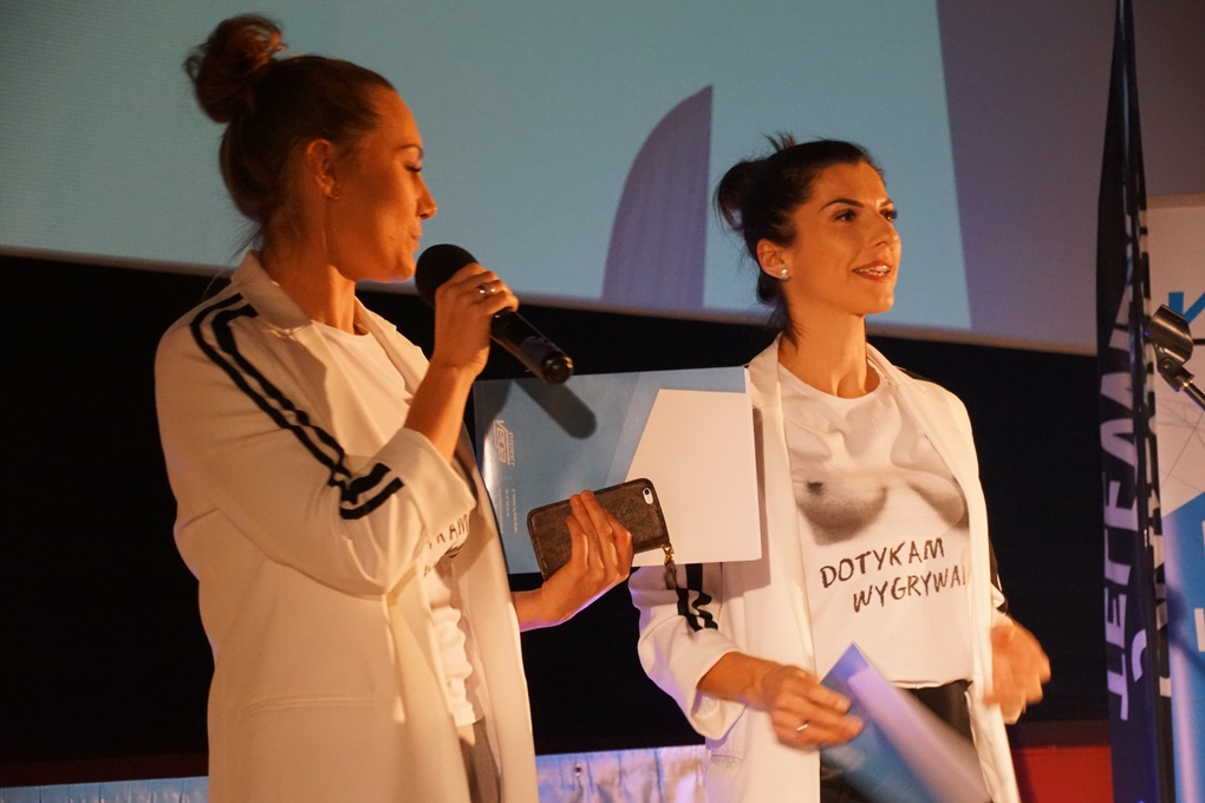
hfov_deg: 22.6
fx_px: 3012
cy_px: 402
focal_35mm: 90
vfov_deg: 15.2
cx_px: 602
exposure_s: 1/40
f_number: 5
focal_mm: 60
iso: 3200
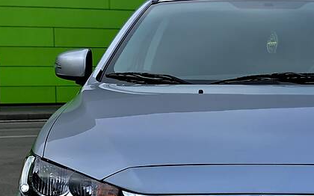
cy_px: 170
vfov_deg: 12.4
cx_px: 271
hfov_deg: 19.5
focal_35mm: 105
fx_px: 898
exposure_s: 1/494
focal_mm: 6
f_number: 2.4
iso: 16
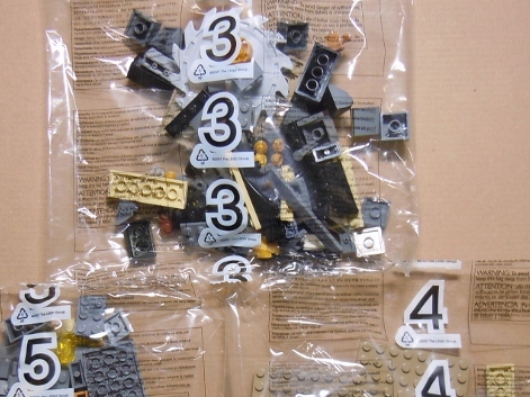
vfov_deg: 28.2
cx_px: 221
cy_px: 286
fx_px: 781
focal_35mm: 51
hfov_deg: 37.4
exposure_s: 1/13
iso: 200
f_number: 3.5
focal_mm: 5.4
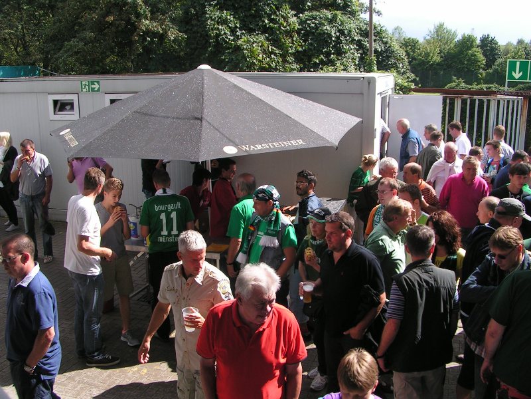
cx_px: 266
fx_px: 583
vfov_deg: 37.7
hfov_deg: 49.0
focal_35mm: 38
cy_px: 200
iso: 50
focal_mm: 5.8
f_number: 5.6
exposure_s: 1/200
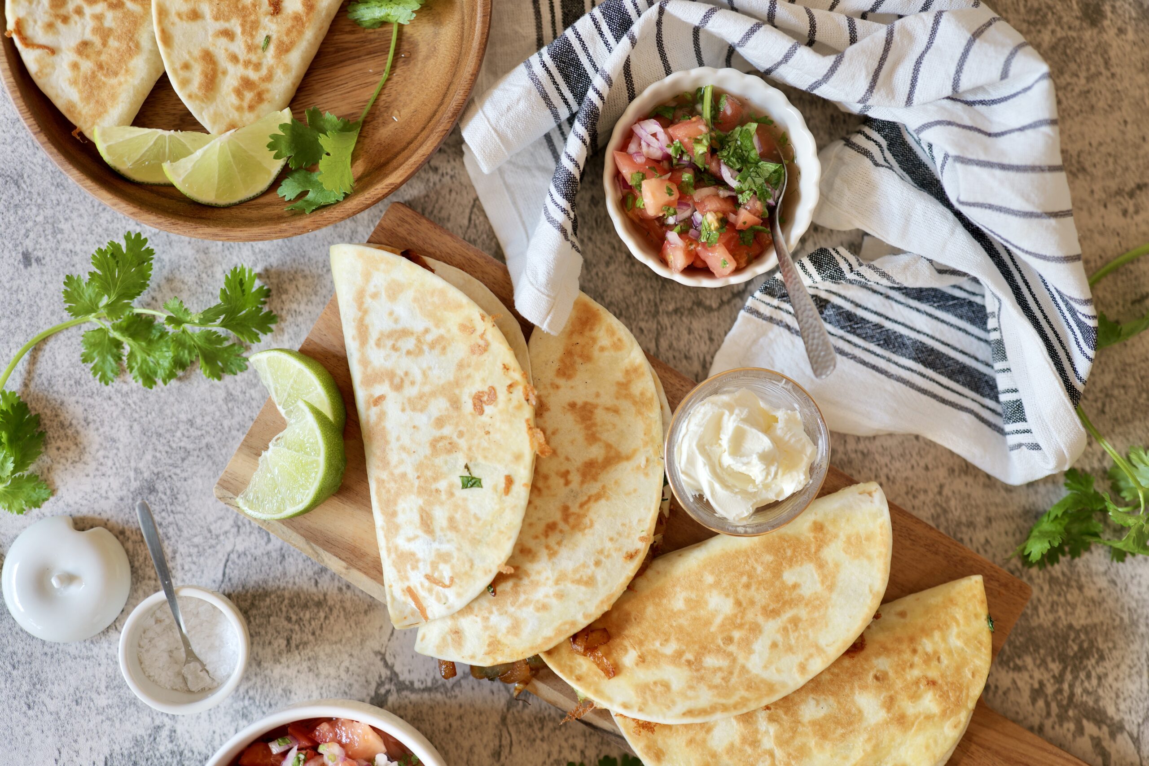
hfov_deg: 39.6
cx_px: 574
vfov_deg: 27.0
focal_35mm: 50
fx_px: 1596
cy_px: 383
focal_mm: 50
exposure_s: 1/60
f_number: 2.5
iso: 160
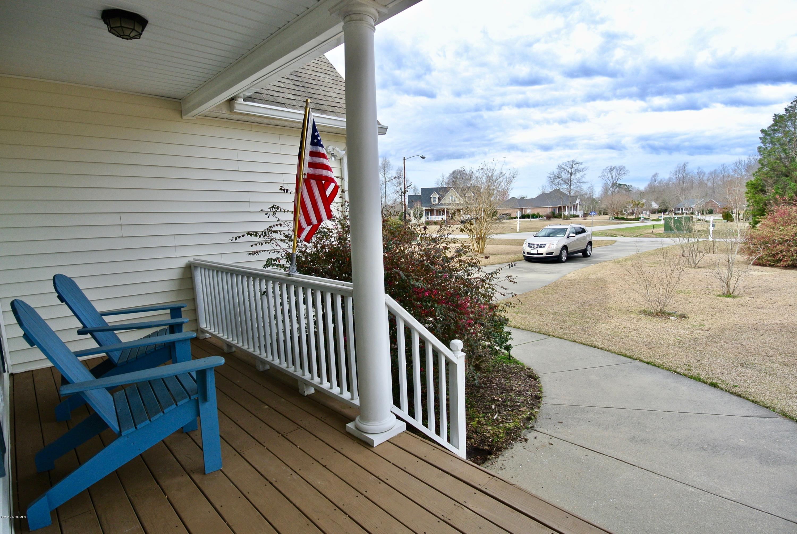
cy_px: 267
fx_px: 399
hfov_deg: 89.9
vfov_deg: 67.5
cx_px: 398
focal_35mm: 18
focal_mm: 6.7
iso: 100
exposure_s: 1/320
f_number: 4
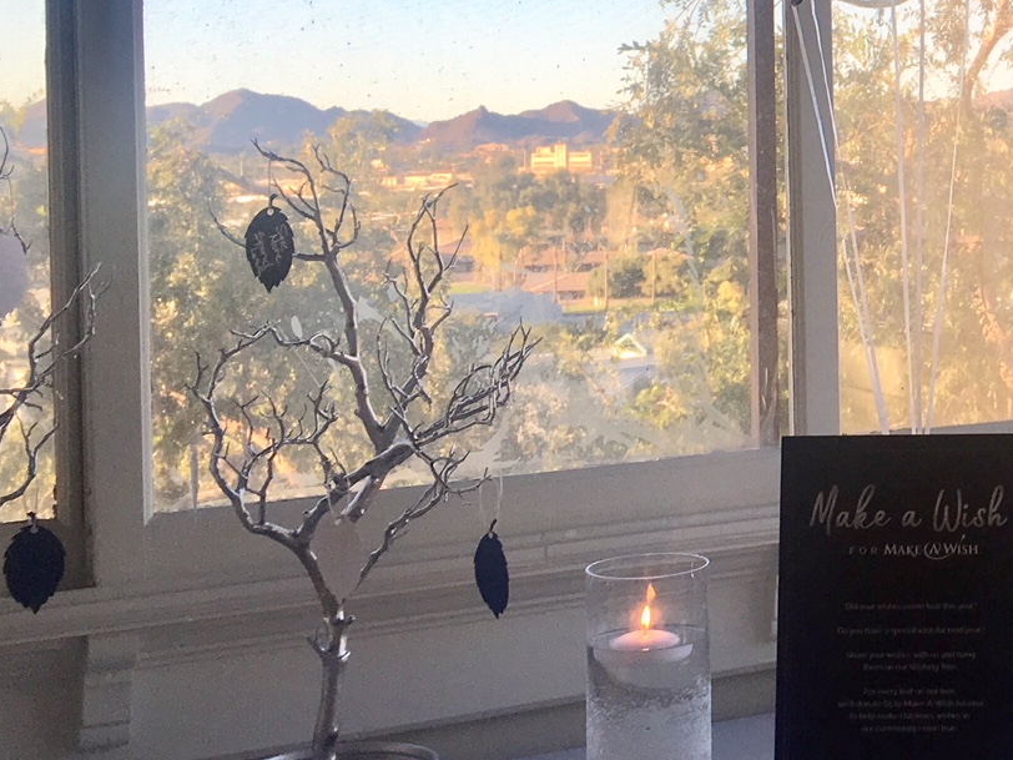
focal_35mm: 72
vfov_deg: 20.3
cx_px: 1199
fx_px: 2107
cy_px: 186
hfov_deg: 24.6
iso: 25
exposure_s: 1/121
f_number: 2.2
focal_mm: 4.15
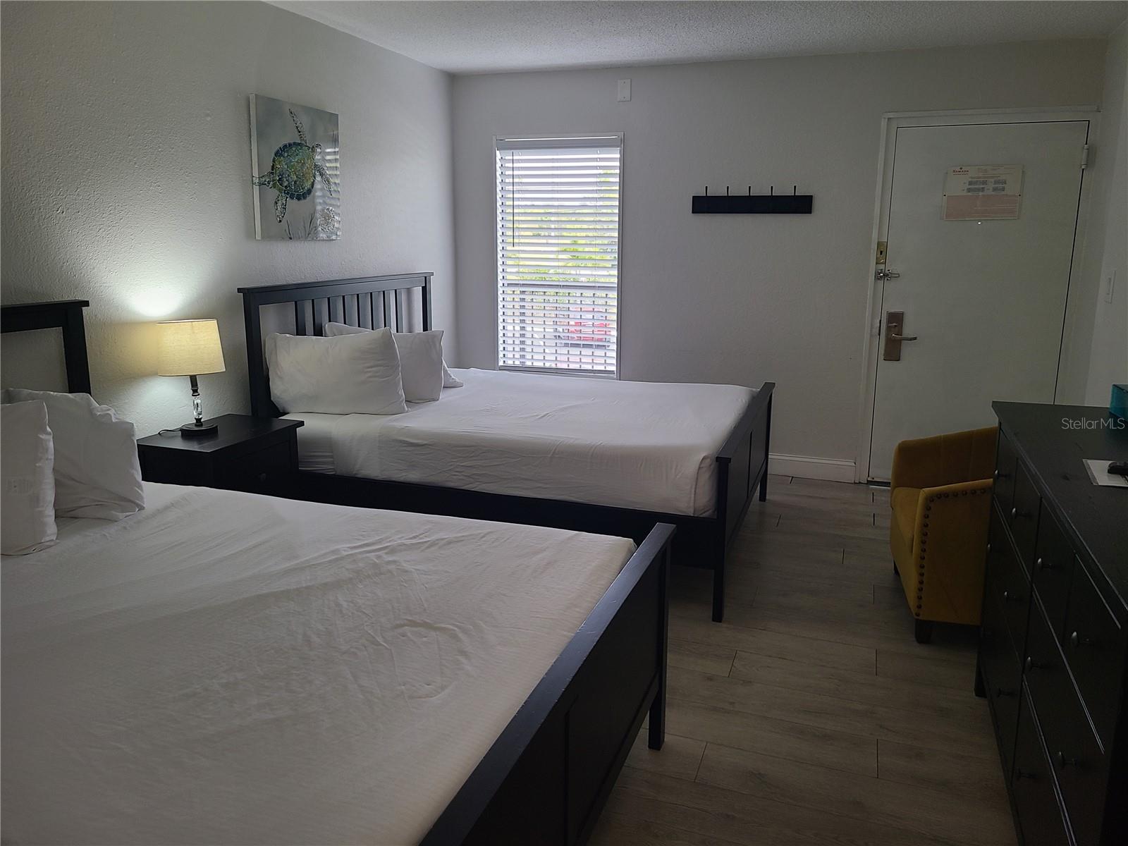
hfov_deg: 67.3
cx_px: 564
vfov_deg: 53.1
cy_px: 423
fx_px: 847
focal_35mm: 26
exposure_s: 1/60
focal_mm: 5.4
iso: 64
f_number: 1.8
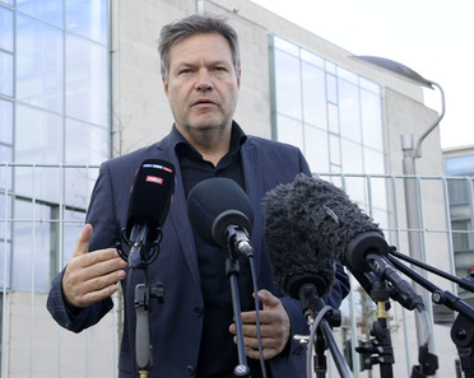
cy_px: 188
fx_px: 925
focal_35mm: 66
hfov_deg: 28.7
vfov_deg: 23.1
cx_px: 193
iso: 2000
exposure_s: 1/500
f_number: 9
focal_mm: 58
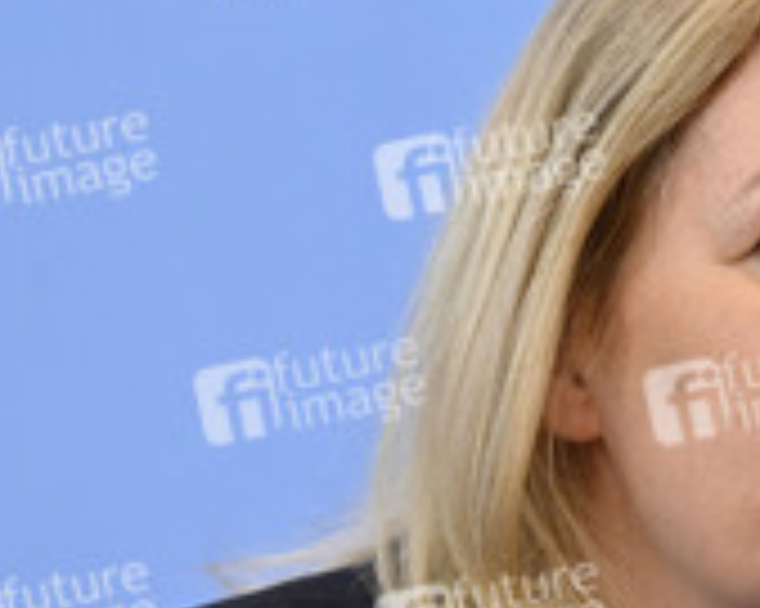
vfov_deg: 4.6
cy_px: 504
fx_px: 7598
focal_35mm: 338
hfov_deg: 5.7
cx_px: 821
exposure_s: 1/800
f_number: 5.6
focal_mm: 135
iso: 3200
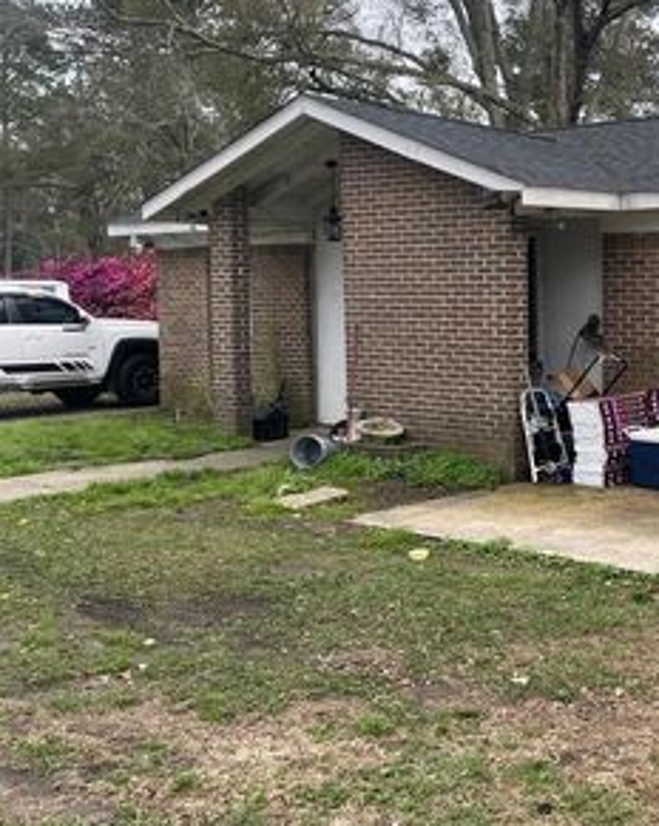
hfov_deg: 32.7
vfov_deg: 43.8
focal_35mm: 42
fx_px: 1026
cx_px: 659
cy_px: 379
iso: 32
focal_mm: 5.1
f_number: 1.6
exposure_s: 1/507
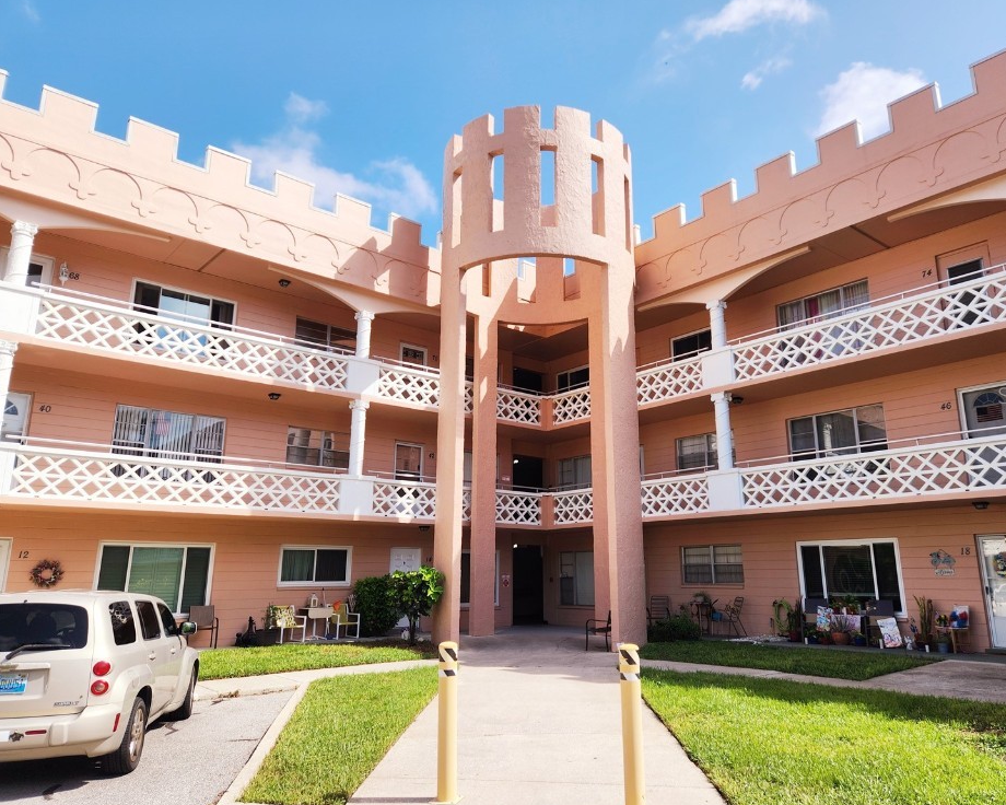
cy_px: 395
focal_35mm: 25
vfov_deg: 56.8
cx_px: 541
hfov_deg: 68.0
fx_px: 744
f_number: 1.8
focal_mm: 5.4
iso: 20
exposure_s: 1/1250
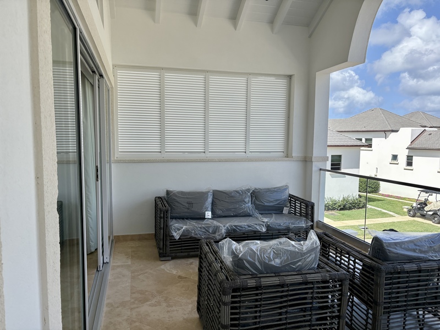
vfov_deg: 53.1
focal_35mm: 26
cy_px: 165
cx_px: 220
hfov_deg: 67.3
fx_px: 330
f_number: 1.6
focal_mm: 5.96
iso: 64
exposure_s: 1/2012
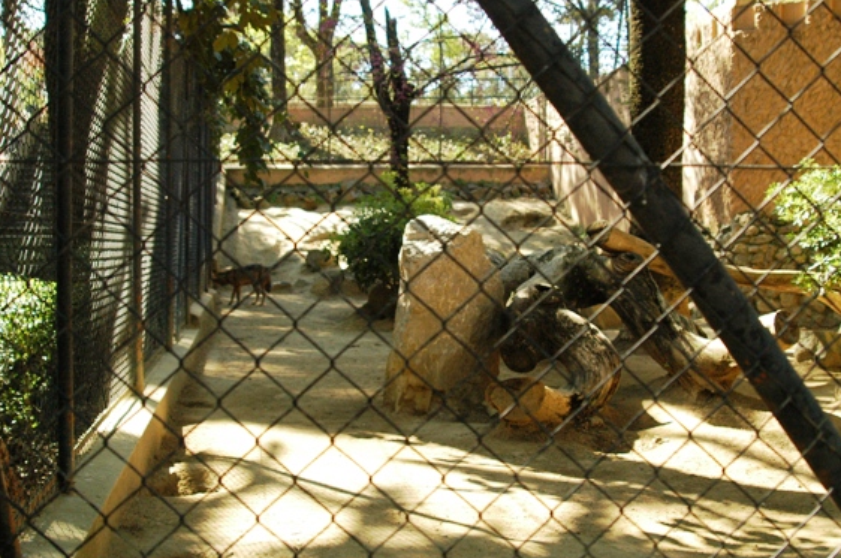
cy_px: 275
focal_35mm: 45
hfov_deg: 43.7
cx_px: 435
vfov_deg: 29.8
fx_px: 1050
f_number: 5
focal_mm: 28
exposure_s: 1/800
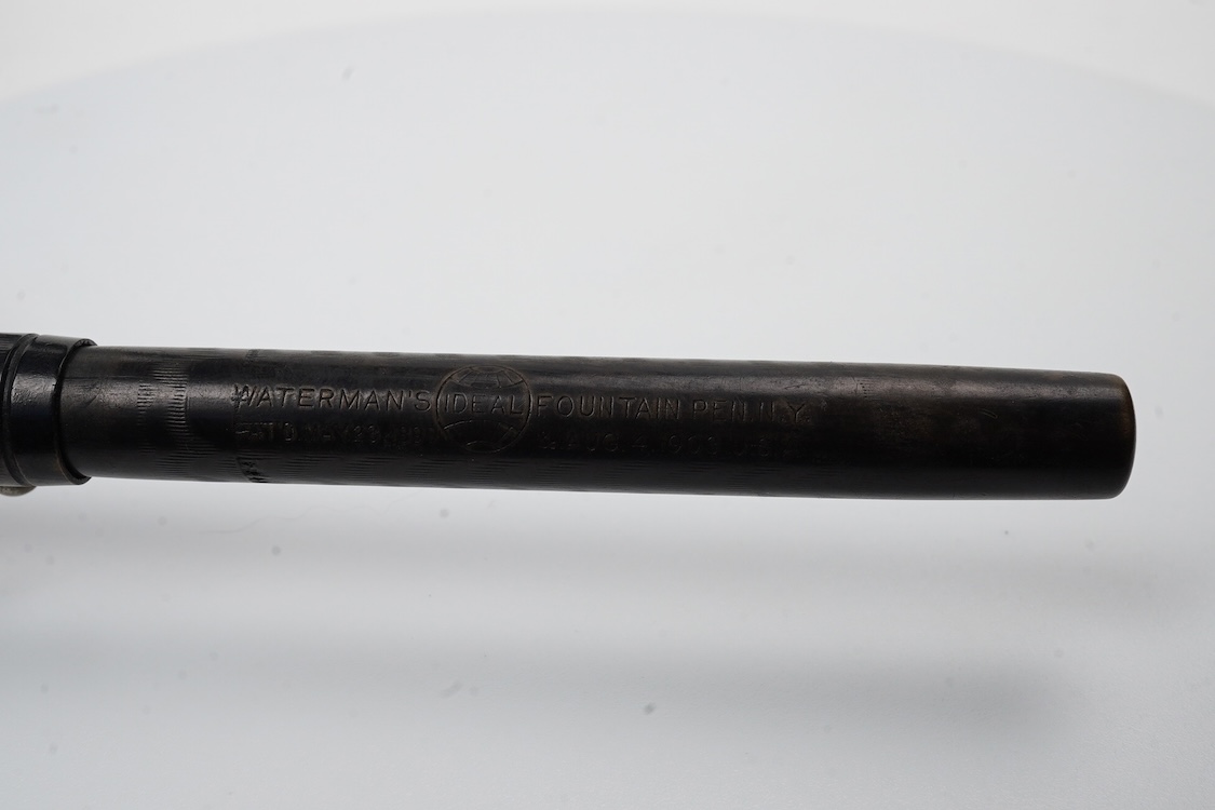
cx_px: 608
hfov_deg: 43.6
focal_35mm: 45
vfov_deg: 29.9
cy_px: 405
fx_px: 1519
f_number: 16
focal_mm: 30
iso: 640
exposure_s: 1/100
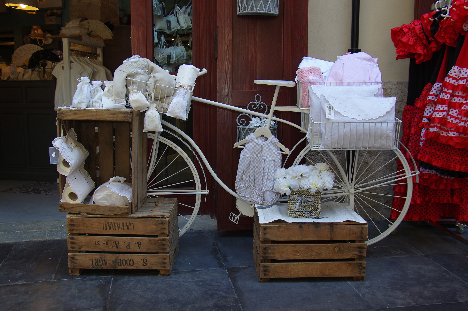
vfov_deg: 39.9
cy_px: 156
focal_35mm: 33
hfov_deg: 57.3
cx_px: 234
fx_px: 429
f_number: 4.5
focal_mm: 22
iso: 100
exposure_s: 1/50
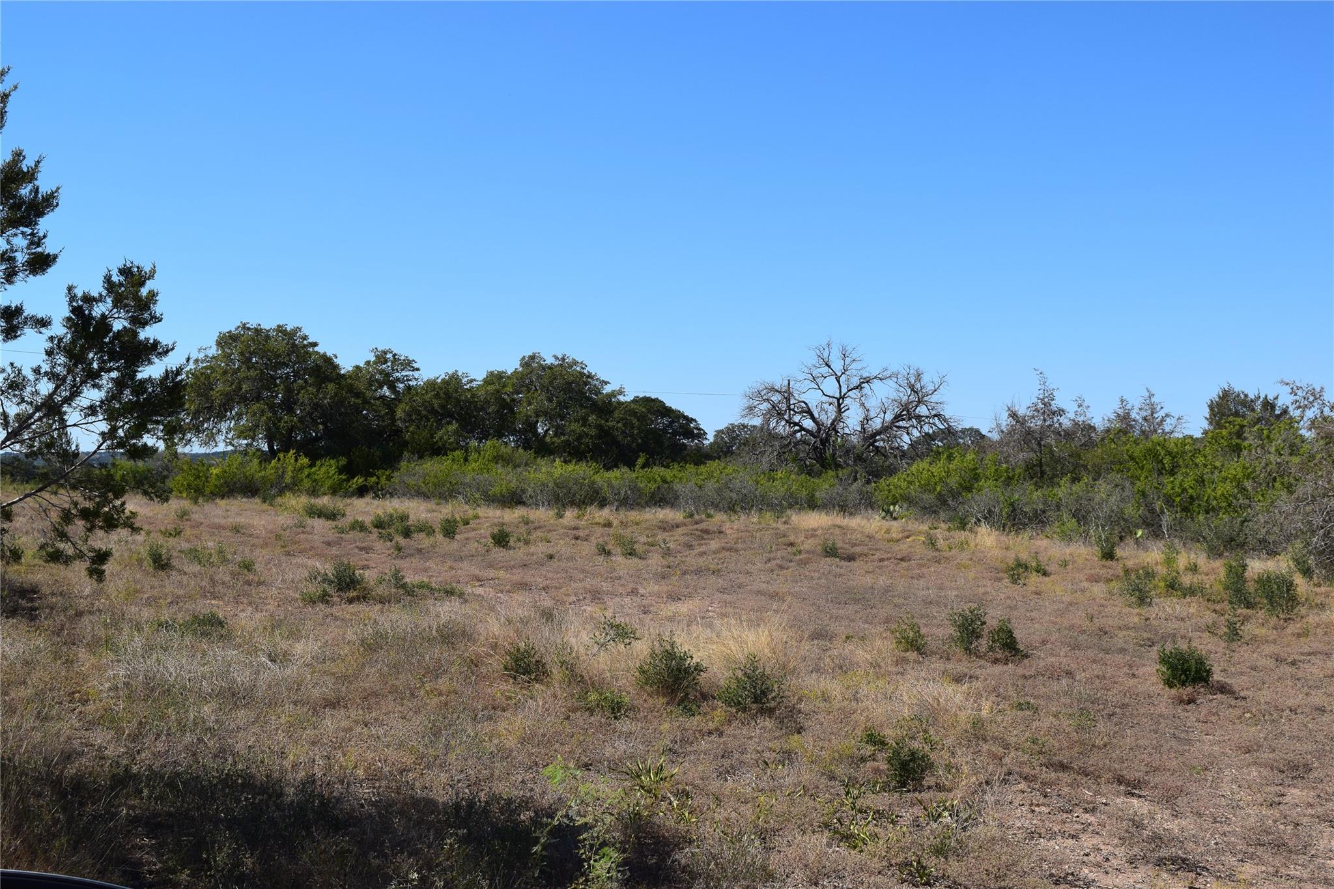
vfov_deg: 34.2
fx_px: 1445
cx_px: 667
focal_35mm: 39
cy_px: 444
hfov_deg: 49.6
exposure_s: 1/500
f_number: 11
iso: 280
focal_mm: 26
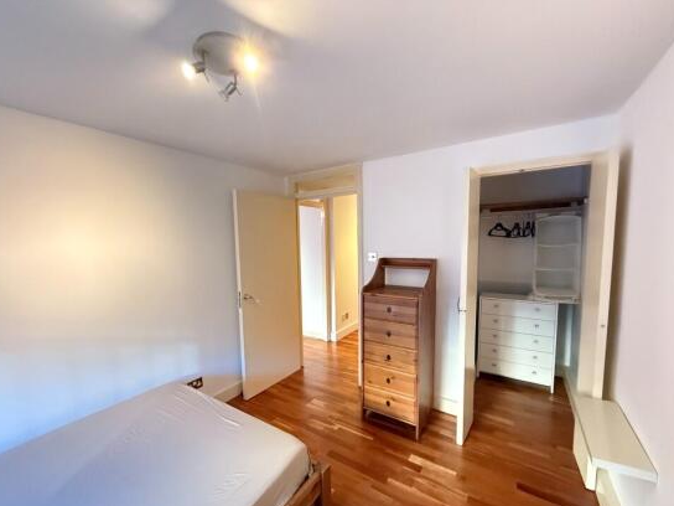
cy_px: 269
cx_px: 328
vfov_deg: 81.7
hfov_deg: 98.1
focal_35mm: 15
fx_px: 292
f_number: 2.2
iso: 1250
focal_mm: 2.22
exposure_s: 1/50
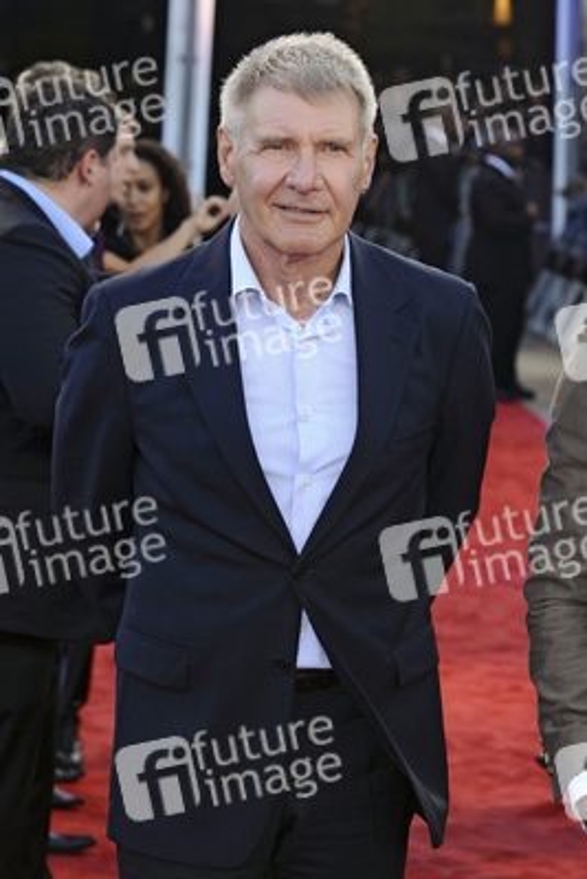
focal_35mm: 129
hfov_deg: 10.6
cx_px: 294
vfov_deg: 15.9
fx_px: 3152
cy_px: 440
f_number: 5.6
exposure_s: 1/250
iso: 400
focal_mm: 86
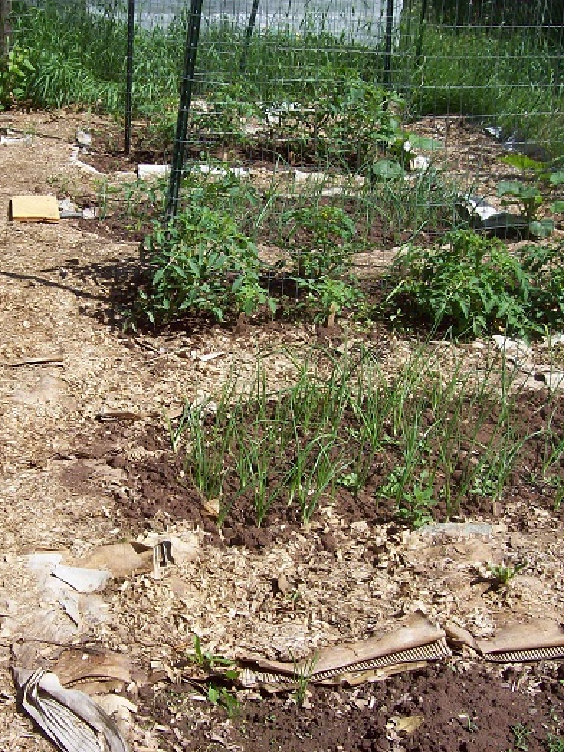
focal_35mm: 49
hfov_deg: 29.4
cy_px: 380
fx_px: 1065
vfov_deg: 38.9
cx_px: 168
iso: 80
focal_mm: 6
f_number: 4.8
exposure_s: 1/656
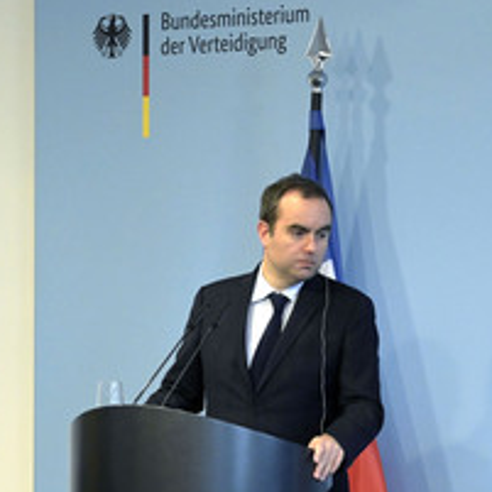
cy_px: 360
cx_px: 420
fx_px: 2637
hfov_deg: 10.6
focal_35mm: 164
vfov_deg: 10.6
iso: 6400
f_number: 6.3
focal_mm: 86
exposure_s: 1/400
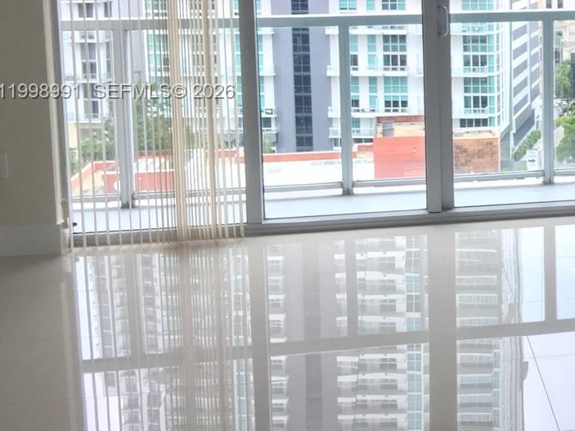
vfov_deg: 22.0
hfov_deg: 27.0
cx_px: 634
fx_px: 1096
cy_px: 92
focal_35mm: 66
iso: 32
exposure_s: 1/60
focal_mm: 4.15
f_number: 2.2
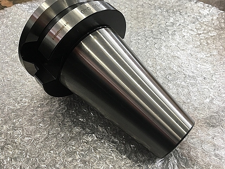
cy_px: 84
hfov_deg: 61.7
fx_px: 188
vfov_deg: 48.2
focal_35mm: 29
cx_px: 112
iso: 40
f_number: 2.2
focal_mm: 4.15
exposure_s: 1/30
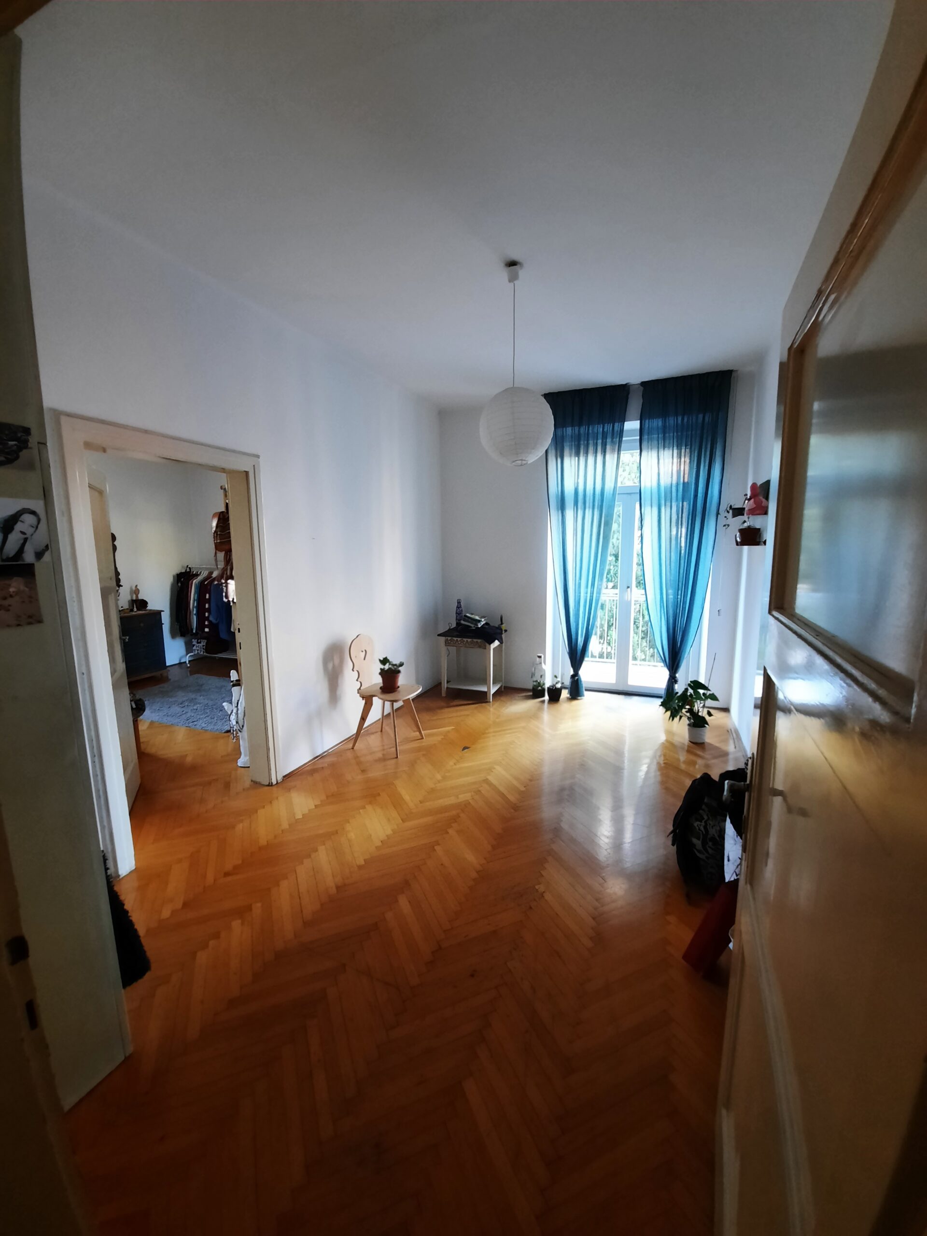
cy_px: 618
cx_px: 464
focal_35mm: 13
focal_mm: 1.74
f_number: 2.2
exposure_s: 1/25
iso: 200
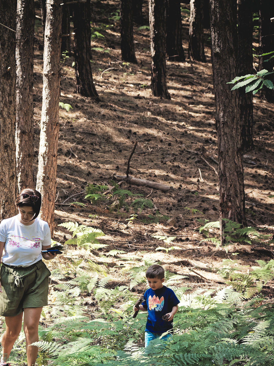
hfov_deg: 5.5
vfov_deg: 7.4
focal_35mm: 268
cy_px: 195
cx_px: 94
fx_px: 2829
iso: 3200
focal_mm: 100
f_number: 5.6
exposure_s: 1/500
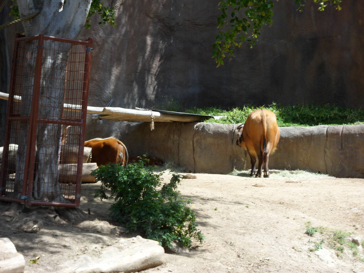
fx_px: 1104
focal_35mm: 105
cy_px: 136
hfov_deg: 18.7
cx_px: 182
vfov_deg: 14.1
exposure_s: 1/180
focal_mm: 17.7
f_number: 5.3
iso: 80
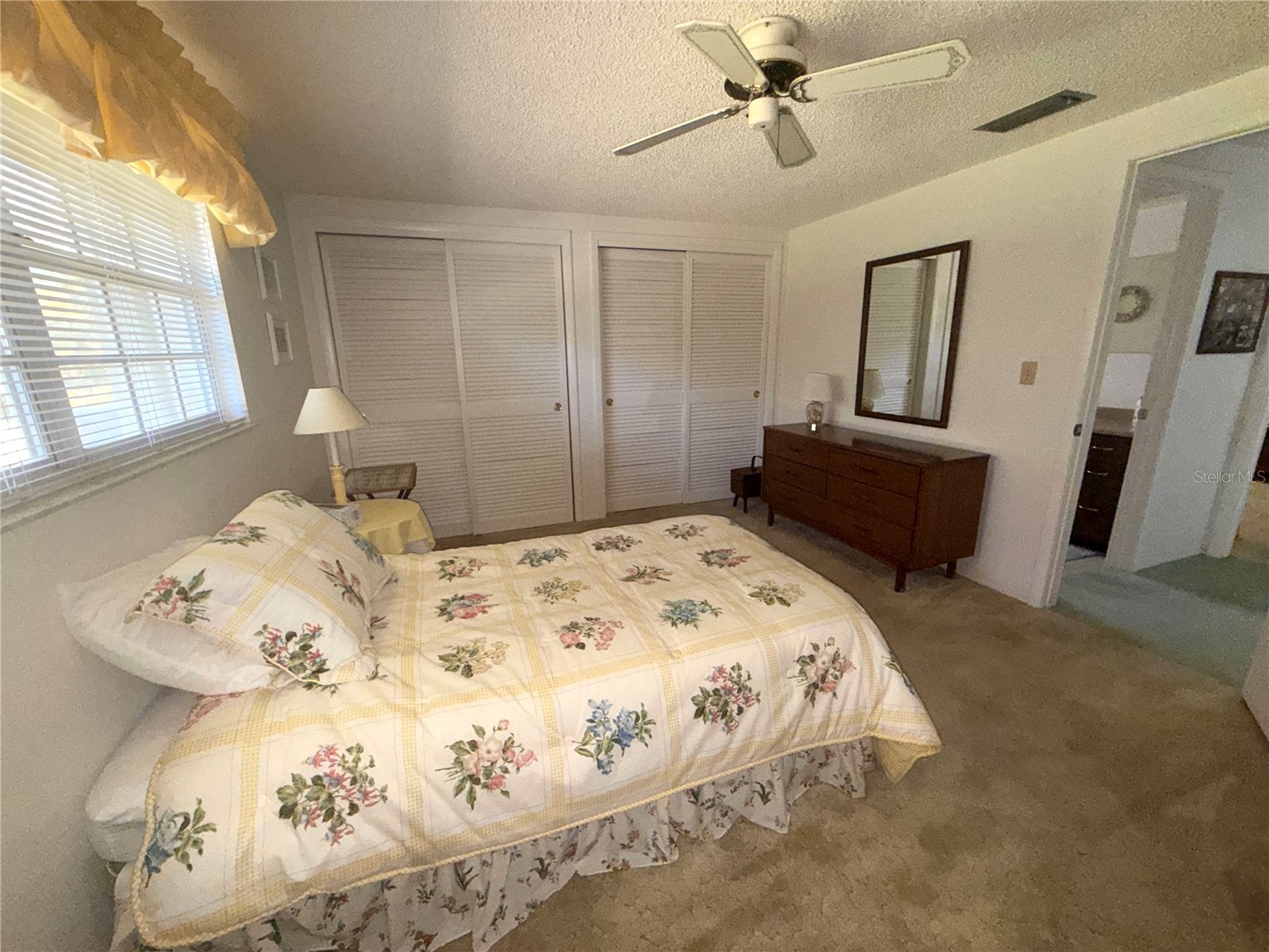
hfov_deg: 102.1
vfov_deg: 85.7
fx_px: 513
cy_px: 476
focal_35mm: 14
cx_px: 634
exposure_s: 1/60
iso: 320
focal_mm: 2.22
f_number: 2.2
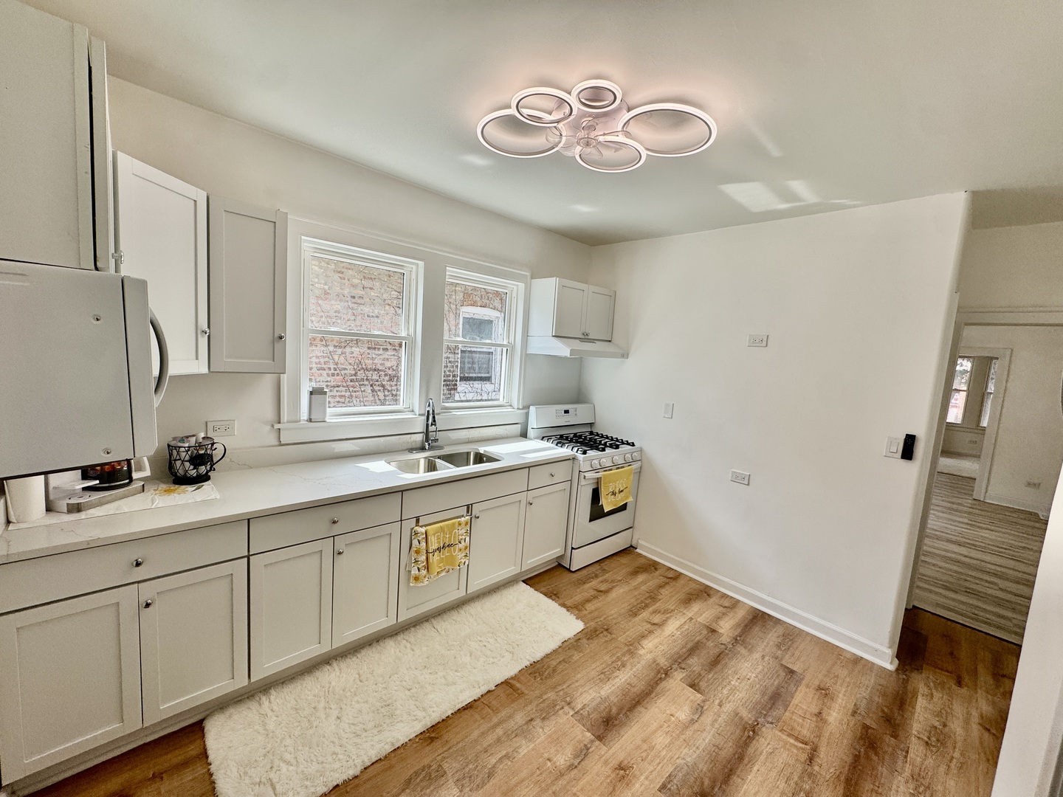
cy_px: 398
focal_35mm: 14
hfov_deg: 102.1
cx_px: 532
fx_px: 430
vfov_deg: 85.7
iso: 40
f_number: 2.2
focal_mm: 2.22
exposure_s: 1/344
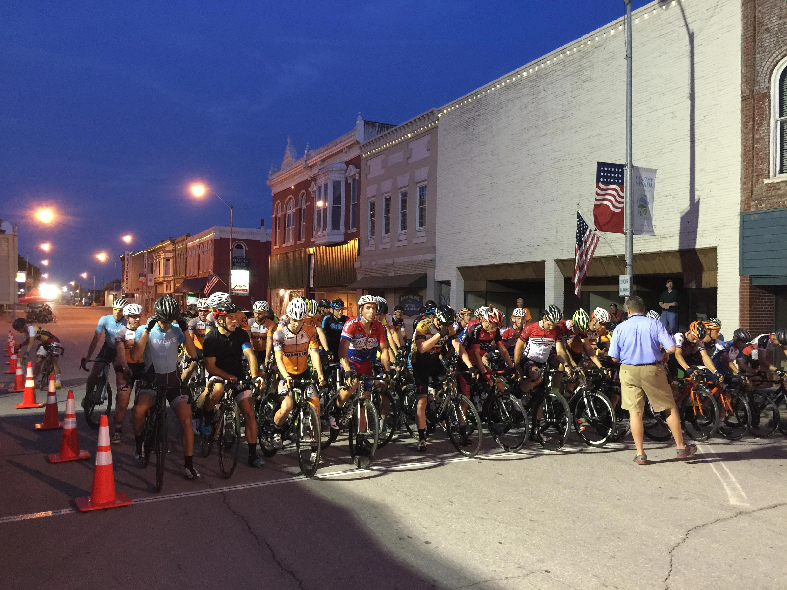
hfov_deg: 61.7
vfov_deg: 48.2
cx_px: 394
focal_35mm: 29
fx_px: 659
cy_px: 295
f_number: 2.2
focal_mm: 4.15
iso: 125
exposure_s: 1/8
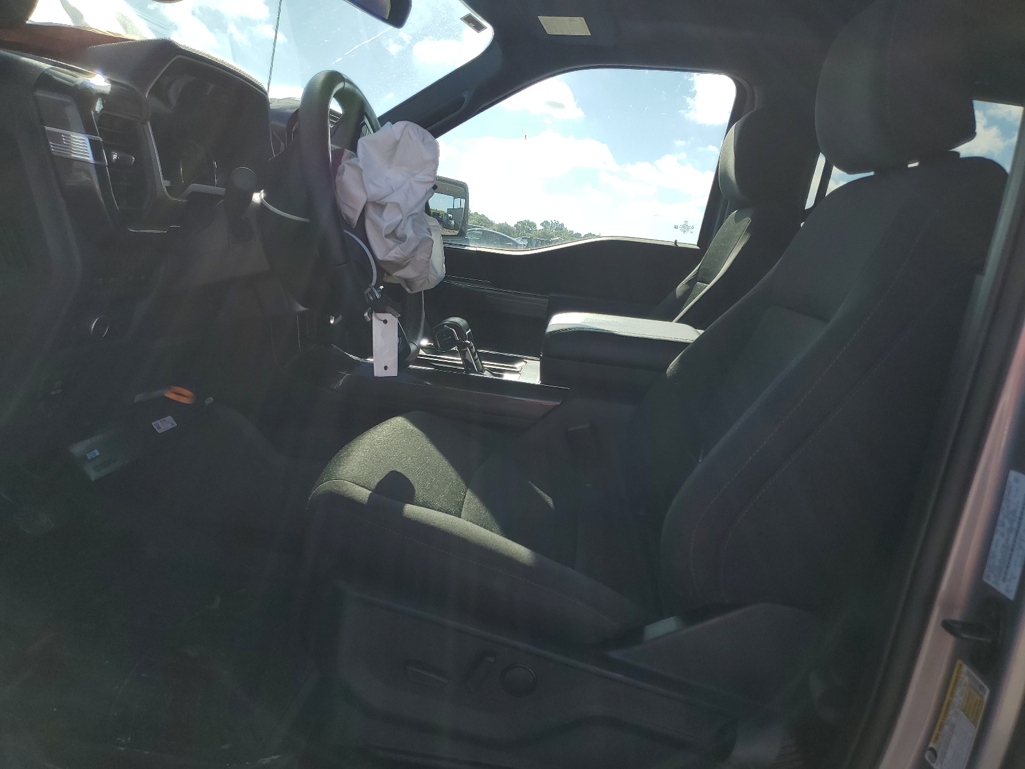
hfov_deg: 67.3
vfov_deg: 53.1
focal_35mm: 26
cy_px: 384
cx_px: 512
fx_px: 770
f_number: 1.5
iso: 50
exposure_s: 1/2500
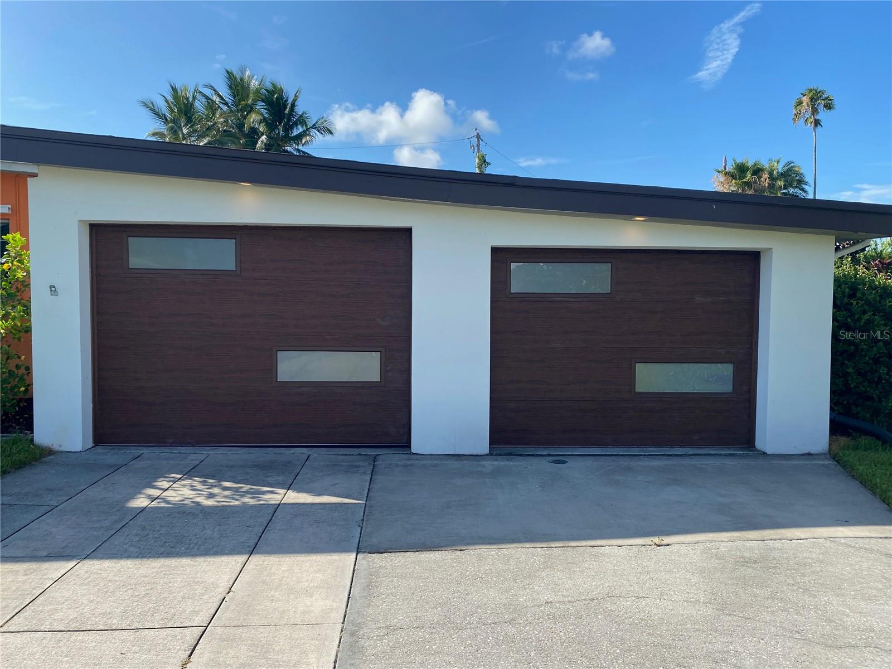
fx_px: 670
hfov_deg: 67.3
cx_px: 446
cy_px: 334
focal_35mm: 26
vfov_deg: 53.1
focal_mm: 4.25
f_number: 1.8
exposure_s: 1/1727
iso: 32
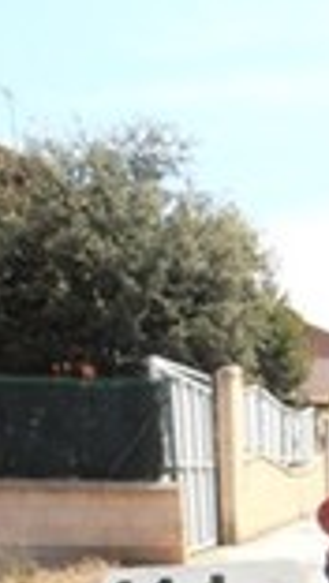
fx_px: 1068
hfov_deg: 15.4
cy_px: 759
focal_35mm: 69
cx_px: 566
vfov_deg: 26.1
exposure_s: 1/640
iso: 80
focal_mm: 4.2
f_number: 3
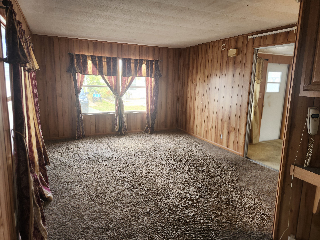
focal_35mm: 23
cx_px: 160
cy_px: 120
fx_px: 213
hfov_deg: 73.9
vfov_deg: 58.9
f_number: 1.8
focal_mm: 5.54
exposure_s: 1/120
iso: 200
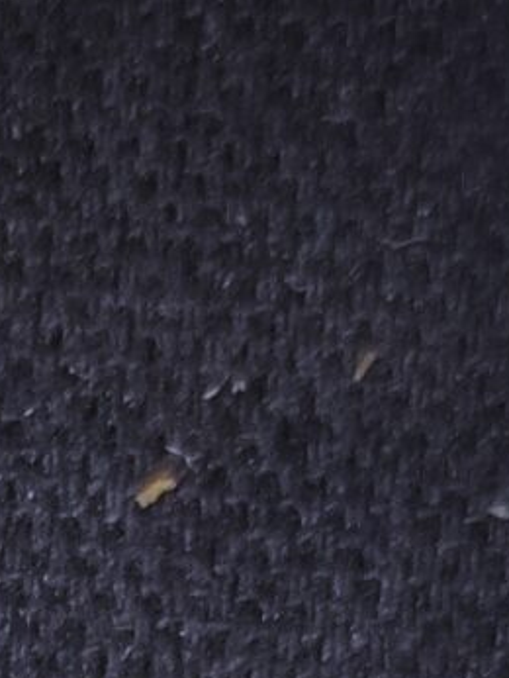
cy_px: 2367
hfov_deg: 4.3
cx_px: -654
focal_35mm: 340
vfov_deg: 5.3
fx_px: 6658
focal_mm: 6.19
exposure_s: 1/25
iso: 125
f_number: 1.65
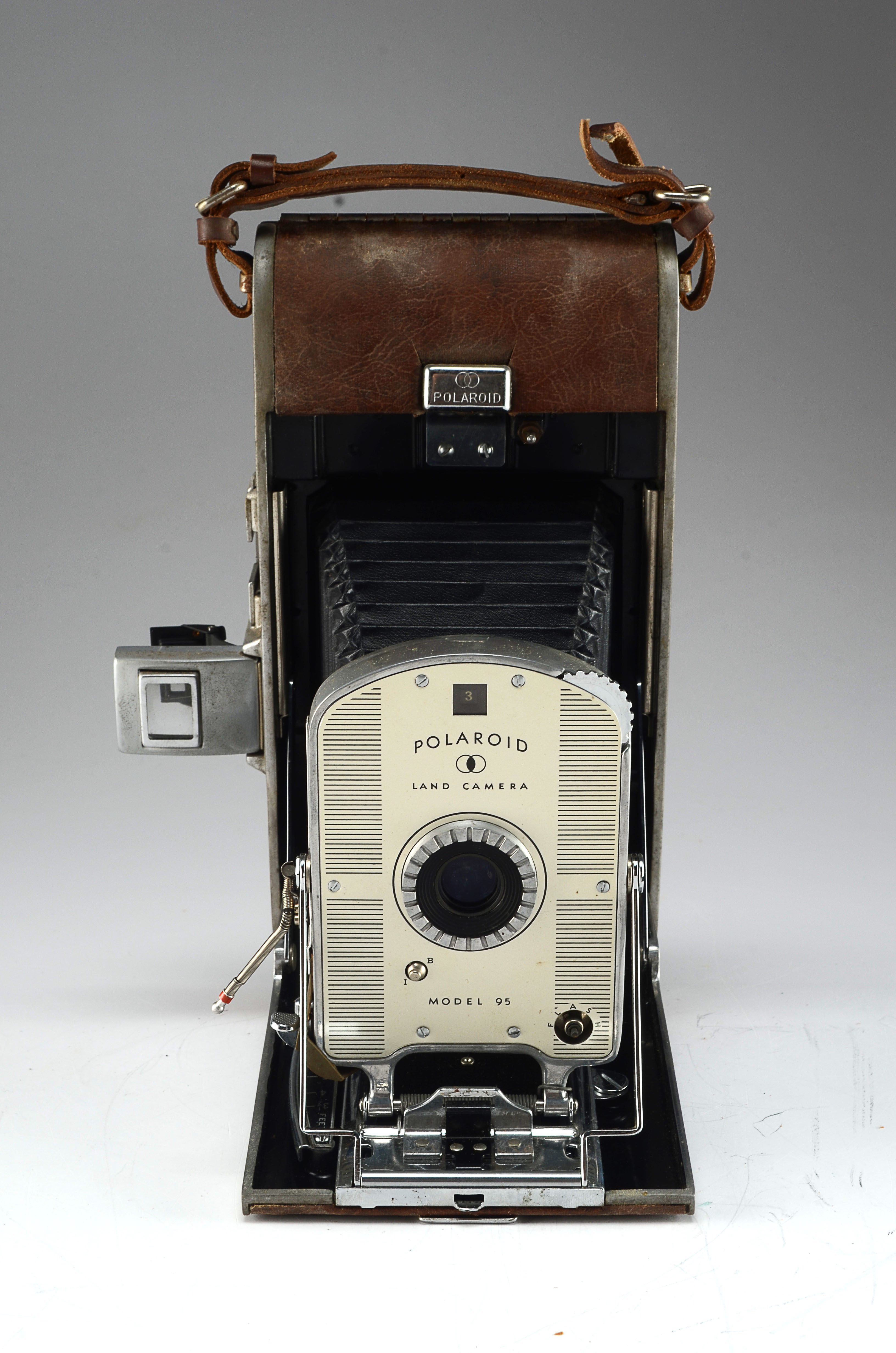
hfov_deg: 23.7
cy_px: 676
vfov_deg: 35.1
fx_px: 2137
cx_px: 448
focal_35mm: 57
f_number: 14
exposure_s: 1/80
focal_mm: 38
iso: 100
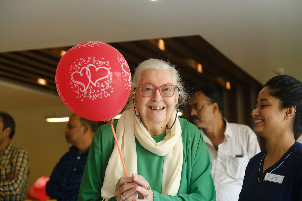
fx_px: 696
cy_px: 100
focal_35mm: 83
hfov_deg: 24.5
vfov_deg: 16.5
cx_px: 151
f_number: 2.8
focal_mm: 55
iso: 1000
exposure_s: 1/320
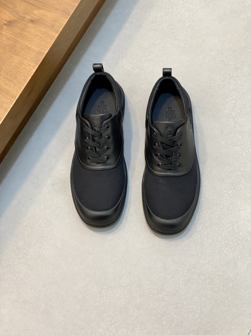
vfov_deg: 36.8
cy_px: 168
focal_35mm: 52
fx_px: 503
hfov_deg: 28.0
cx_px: 126
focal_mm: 6
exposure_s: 1/100
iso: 250
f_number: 2
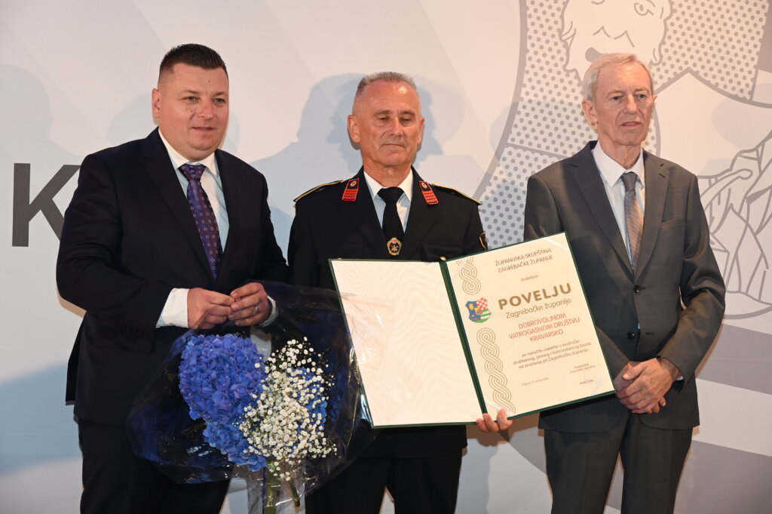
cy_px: 257
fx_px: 1371
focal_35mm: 64
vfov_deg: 21.2
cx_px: 386
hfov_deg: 31.4
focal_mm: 64
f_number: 6
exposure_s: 1/60
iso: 1250
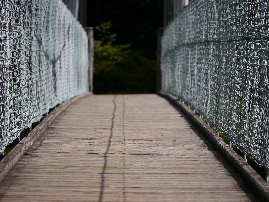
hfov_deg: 6.6
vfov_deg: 5.0
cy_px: 101
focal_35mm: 300
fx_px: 2331
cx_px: 134
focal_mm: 150
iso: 160
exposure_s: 1/1000
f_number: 5.6
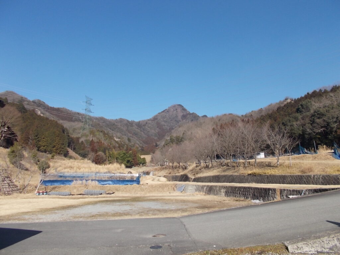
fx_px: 255
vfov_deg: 53.1
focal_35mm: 26
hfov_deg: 67.3
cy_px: 128
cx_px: 170
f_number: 8
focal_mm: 4.6
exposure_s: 1/125
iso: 80
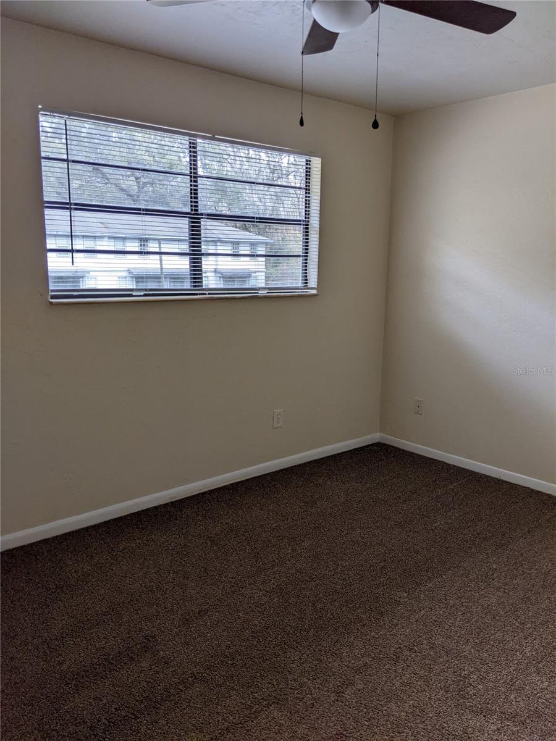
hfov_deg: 51.4
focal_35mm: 27
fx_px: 578
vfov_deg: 65.3
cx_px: 278
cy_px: 370
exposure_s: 1/120
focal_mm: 4.44
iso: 48
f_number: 1.8
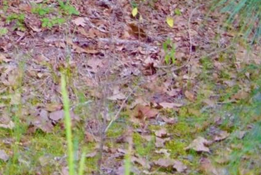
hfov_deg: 11.1
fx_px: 1161
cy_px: -237
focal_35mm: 160
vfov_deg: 8.0
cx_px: -337
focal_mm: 22
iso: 320
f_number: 3.8
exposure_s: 1/125
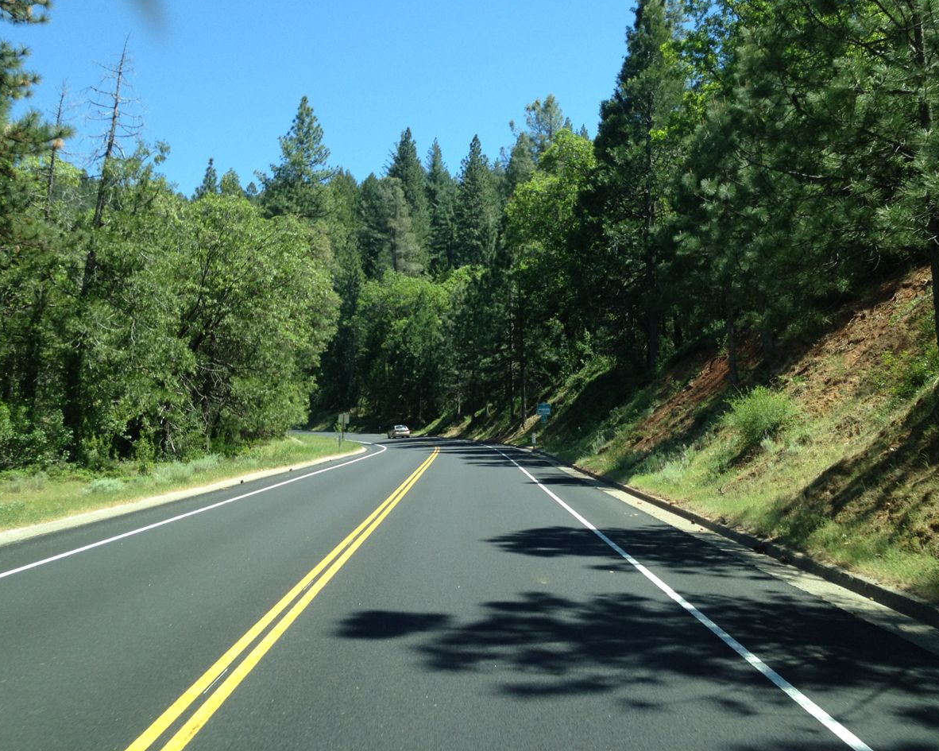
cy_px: 370
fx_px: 1028
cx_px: 479
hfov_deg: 49.1
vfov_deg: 40.1
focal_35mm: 37
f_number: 2.4
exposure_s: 1/502
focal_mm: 4.28
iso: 64
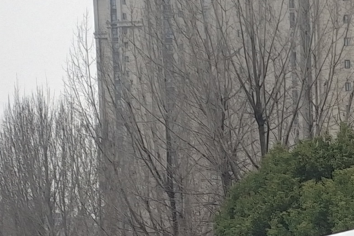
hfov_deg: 11.2
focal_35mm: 160
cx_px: 784
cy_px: 702
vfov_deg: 7.5
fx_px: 1573
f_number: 1.8
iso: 50
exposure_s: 1/257
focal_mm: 5.58
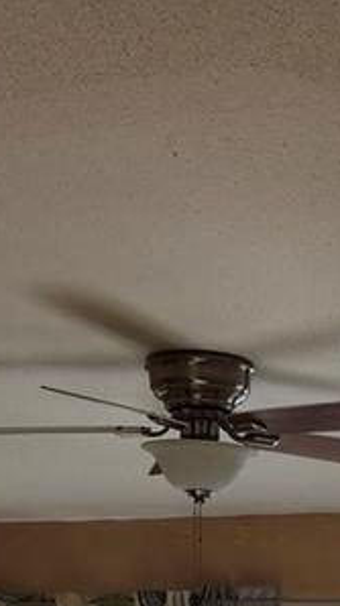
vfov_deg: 17.6
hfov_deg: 11.7
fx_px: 1623
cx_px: 401
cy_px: 1051
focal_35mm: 101
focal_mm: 5.54
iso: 25
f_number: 1.8
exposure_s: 1/180
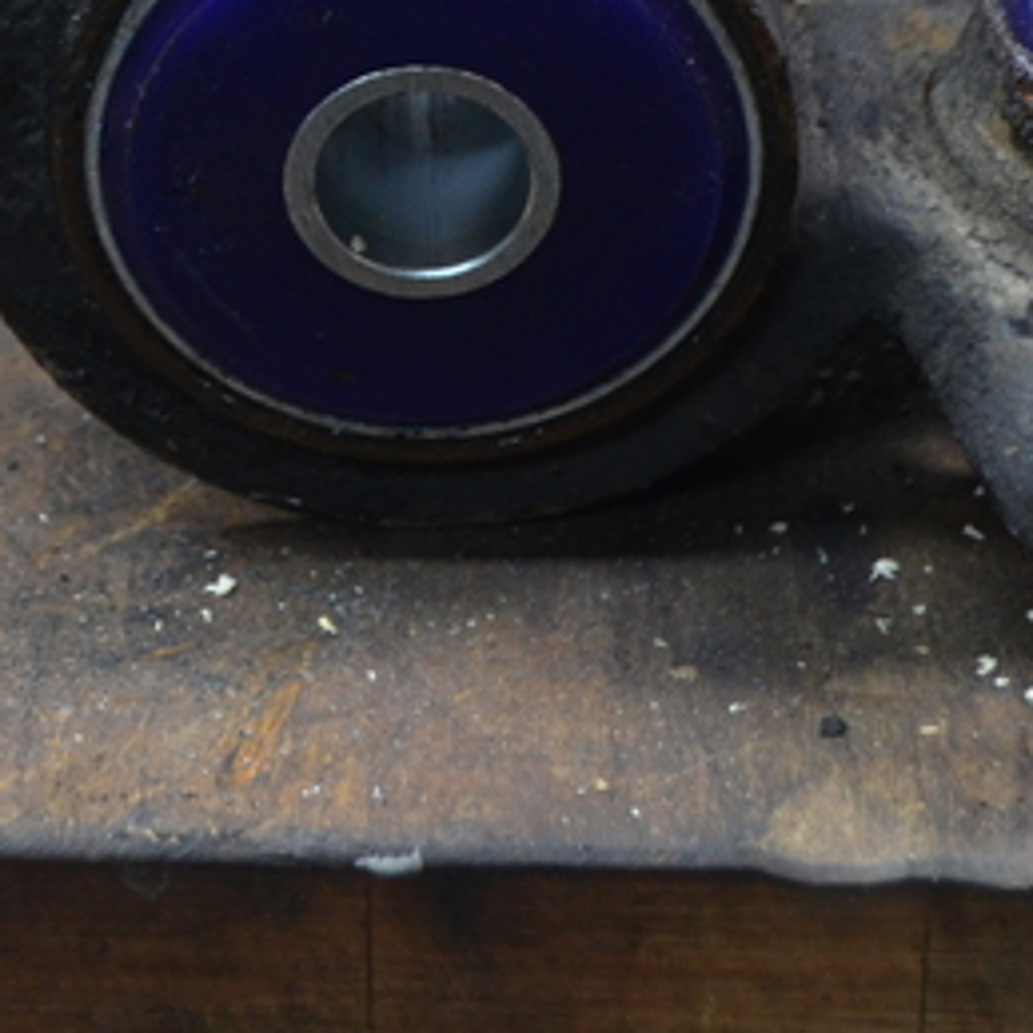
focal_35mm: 141
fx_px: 4747
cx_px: -128
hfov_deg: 12.2
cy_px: -66
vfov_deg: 12.2
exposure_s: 1/30
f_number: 4.5
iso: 800
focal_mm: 29
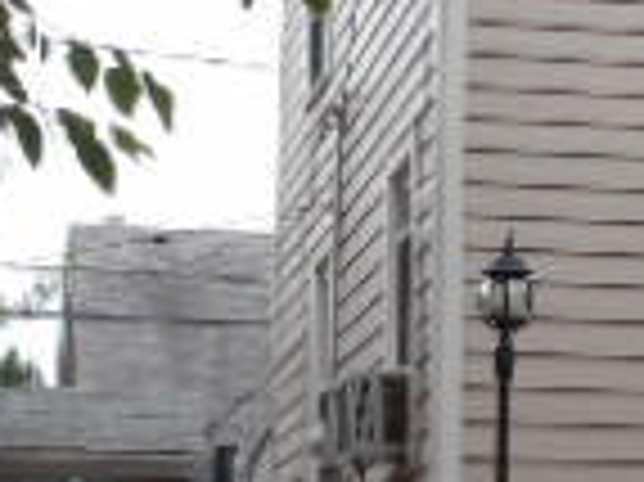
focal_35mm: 152
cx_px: 806
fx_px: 2825
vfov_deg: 9.7
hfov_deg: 12.6
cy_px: 248
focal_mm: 6
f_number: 4.2
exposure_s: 1/30
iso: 110
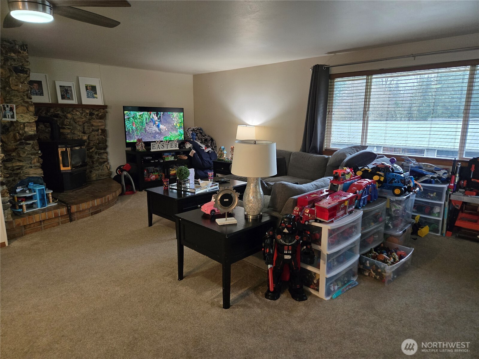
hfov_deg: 73.9
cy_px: 180
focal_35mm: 23
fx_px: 318
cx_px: 240
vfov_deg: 58.9
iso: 1000
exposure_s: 1/120
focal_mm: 5.4
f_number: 1.8
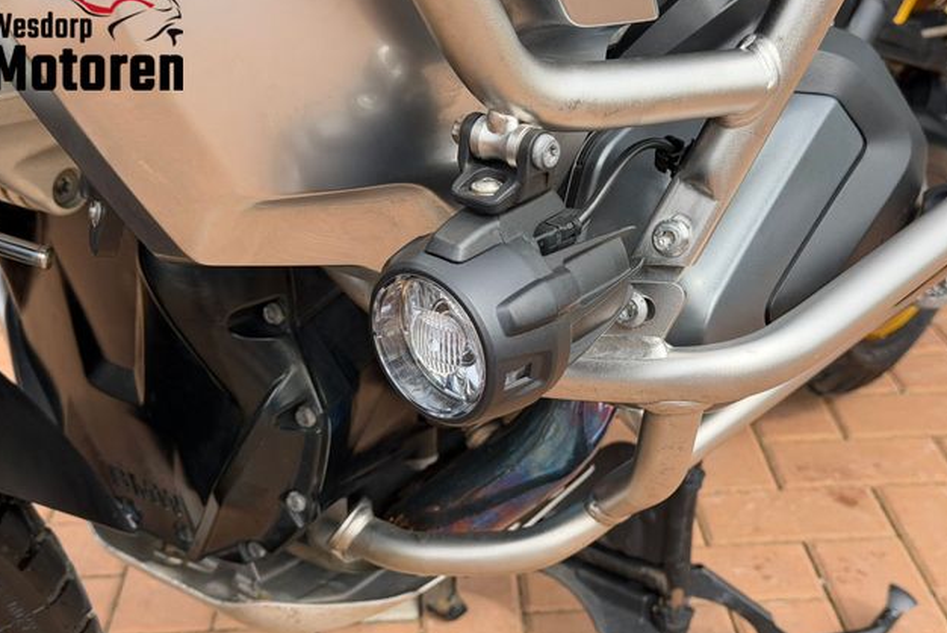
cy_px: 353
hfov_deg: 38.9
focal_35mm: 51
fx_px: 1342
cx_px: 474
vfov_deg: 26.5
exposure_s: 1/1883
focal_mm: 6.76
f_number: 1.78
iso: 100
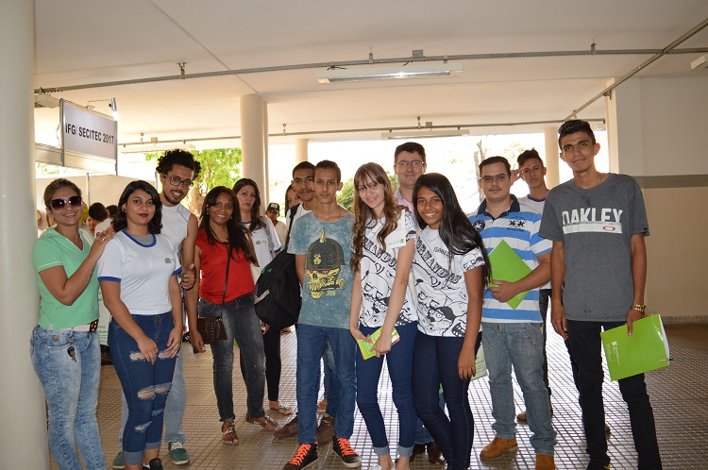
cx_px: 354
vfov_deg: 47.8
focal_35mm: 27
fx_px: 530
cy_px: 235
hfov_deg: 67.4
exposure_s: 1/125
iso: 400
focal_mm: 18
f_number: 4
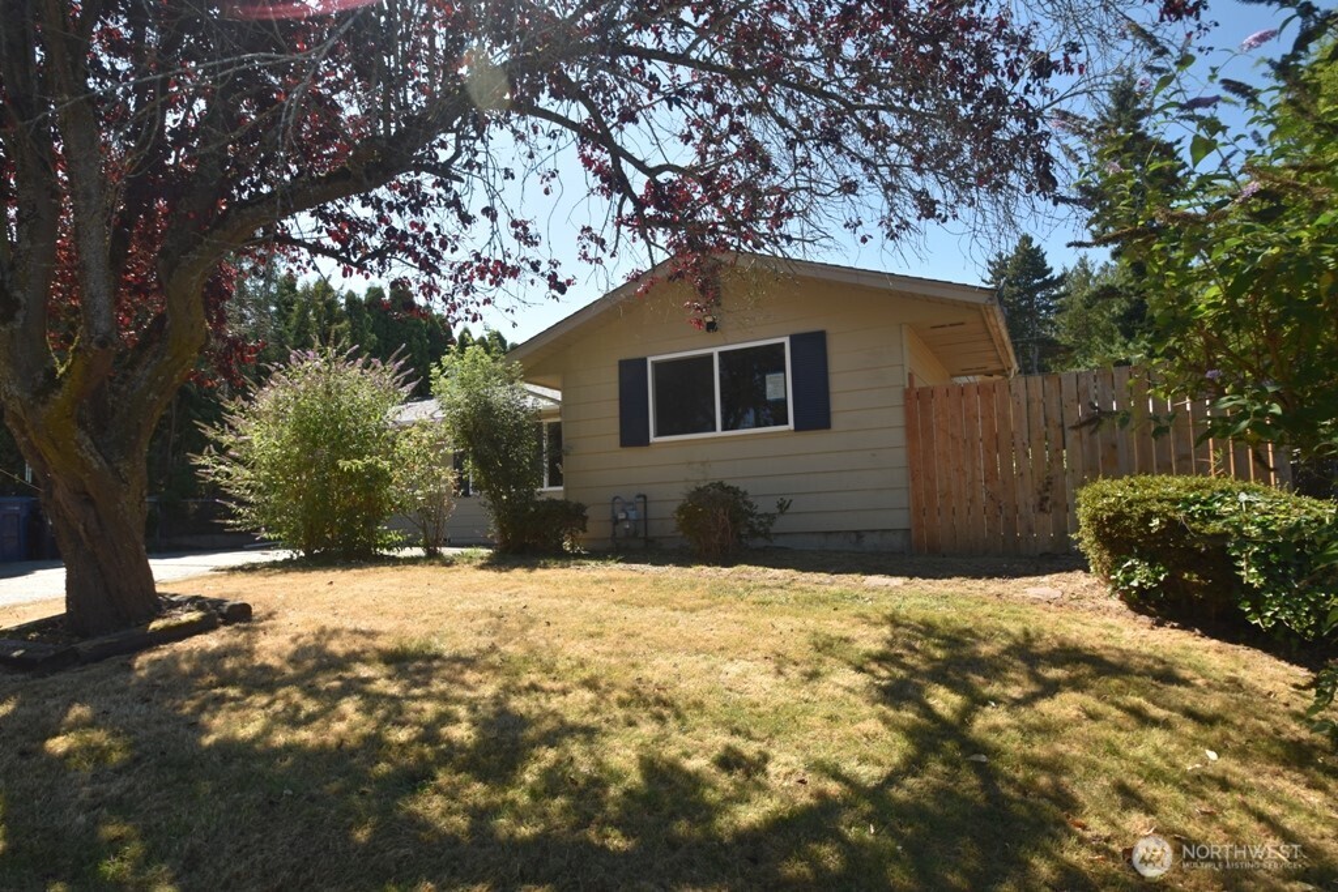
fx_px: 781
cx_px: 669
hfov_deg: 81.2
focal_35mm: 21
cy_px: 446
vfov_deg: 59.5
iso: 250
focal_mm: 14
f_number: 5.6
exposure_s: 1/250
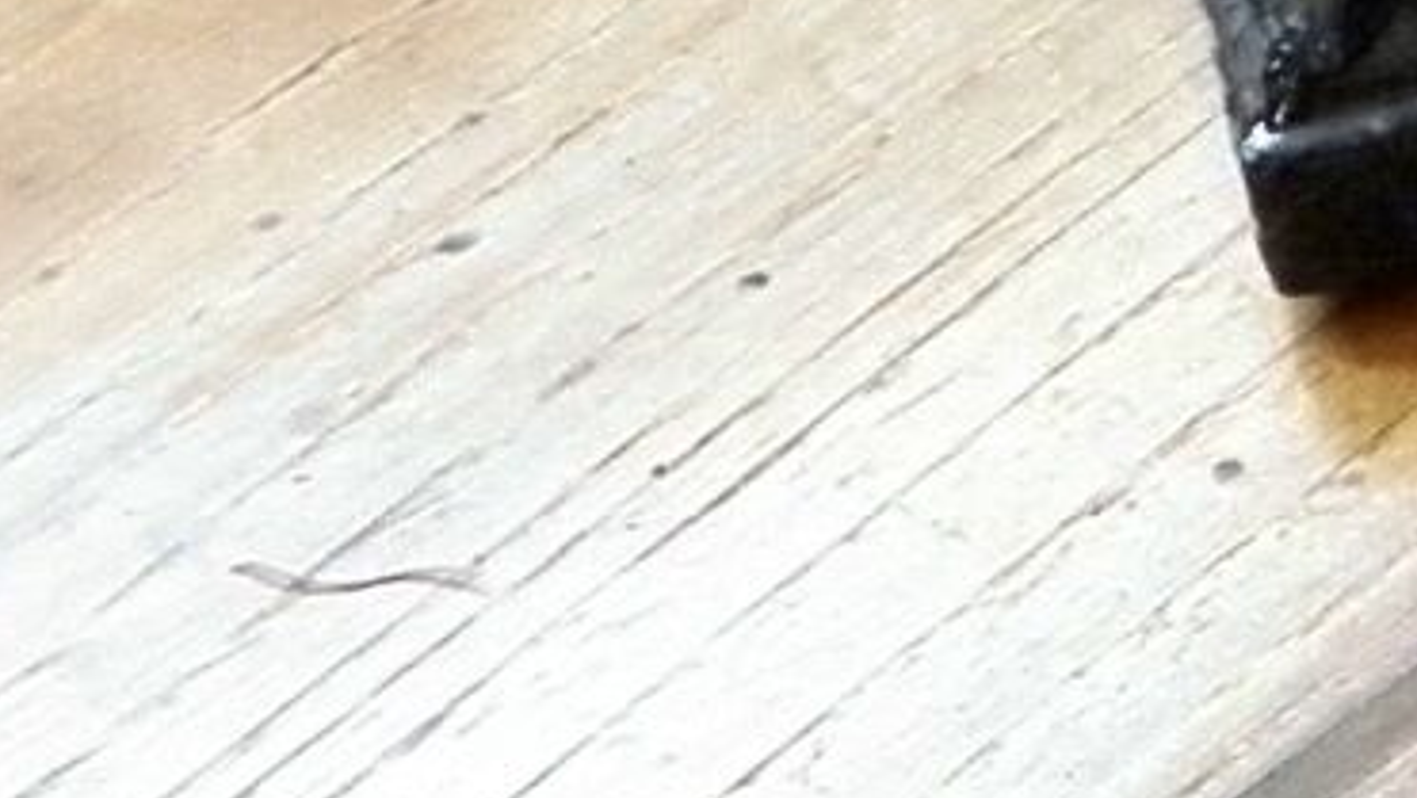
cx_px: 4721
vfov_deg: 4.1
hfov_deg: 6.5
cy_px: -401
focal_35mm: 293
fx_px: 11013
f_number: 3.8
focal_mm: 7.1
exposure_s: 1/8
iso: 250
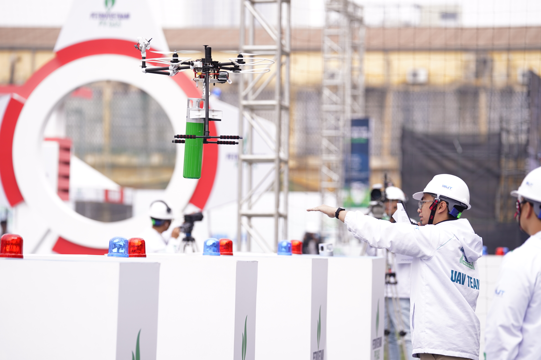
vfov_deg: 8.7
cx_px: 270
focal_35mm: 158
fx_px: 2374
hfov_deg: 13.0
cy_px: 180
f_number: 3.5
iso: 320
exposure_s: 1/800
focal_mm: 158
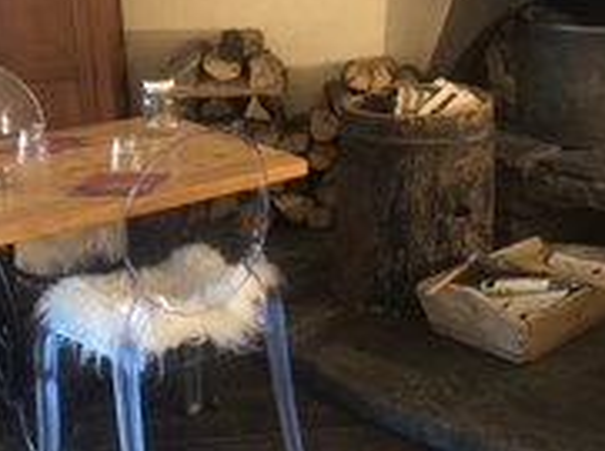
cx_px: 460
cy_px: 97
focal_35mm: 55
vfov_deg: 26.0
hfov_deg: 34.2
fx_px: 959
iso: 100
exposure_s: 1/5
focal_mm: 3.99
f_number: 1.8
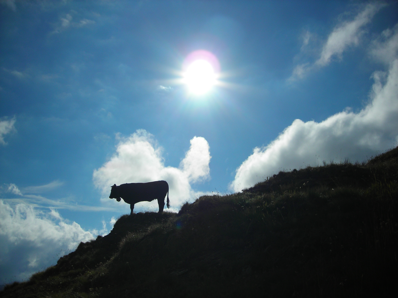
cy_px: 149
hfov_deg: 49.0
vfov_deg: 37.7
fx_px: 437
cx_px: 199
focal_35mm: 38
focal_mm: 6.3
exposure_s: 1/1116
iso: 50
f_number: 6.4
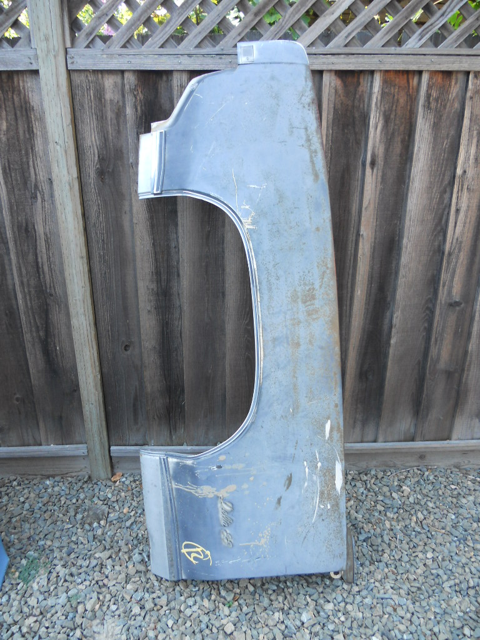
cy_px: 320
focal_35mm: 27
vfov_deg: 65.3
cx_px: 240
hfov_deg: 51.4
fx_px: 499
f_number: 3.2
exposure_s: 1/50
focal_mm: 4.9
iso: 80
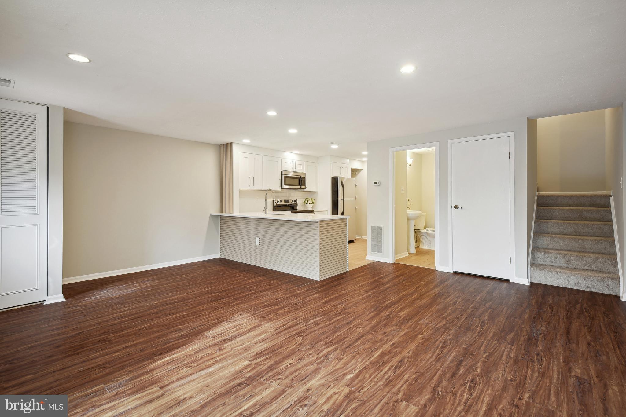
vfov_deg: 73.7
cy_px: 208
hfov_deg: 96.7
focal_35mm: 16
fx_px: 278
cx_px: 313
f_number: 8
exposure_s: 3
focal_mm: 16
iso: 200
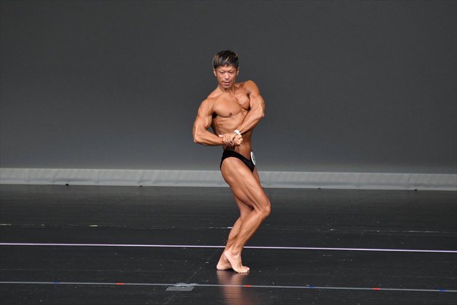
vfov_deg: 4.0
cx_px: 228
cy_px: 152
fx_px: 4378
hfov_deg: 6.0
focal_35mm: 345
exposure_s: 1/400
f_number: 5.6
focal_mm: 230
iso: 4000
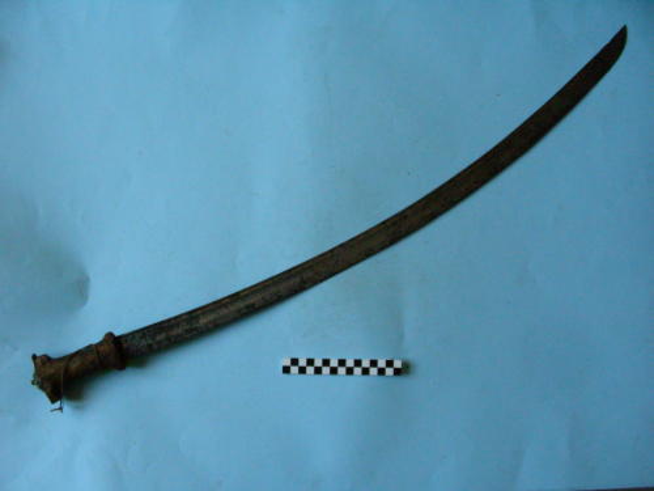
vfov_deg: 37.7
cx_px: 327
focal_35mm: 38
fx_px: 718
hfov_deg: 49.0
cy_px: 246
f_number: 3.5
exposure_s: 1/64
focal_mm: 6.3
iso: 400
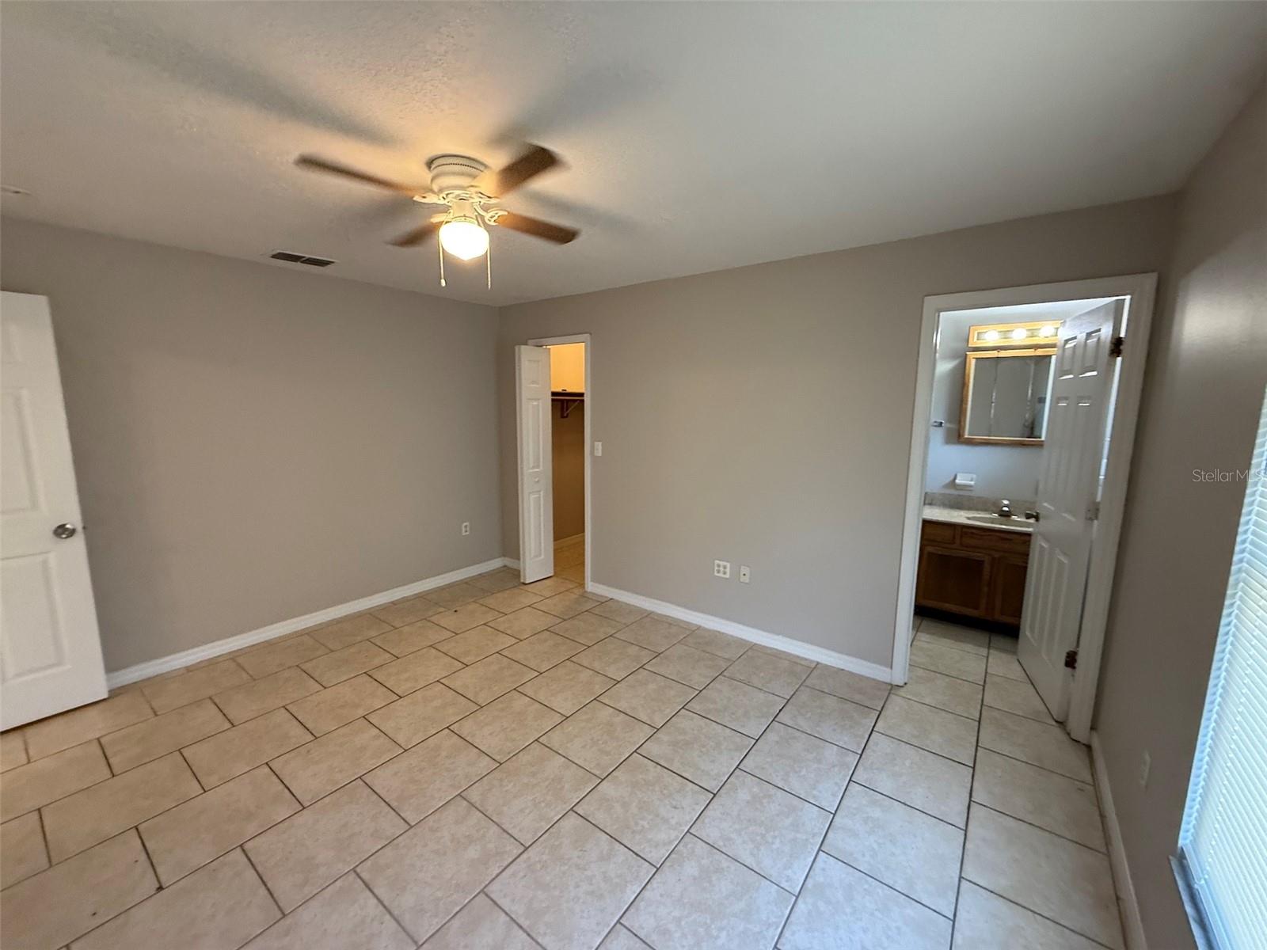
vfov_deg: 85.7
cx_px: 634
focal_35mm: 14
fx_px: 512
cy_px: 475
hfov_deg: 102.1
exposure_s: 1/60
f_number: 2.2
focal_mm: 2.22
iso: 250
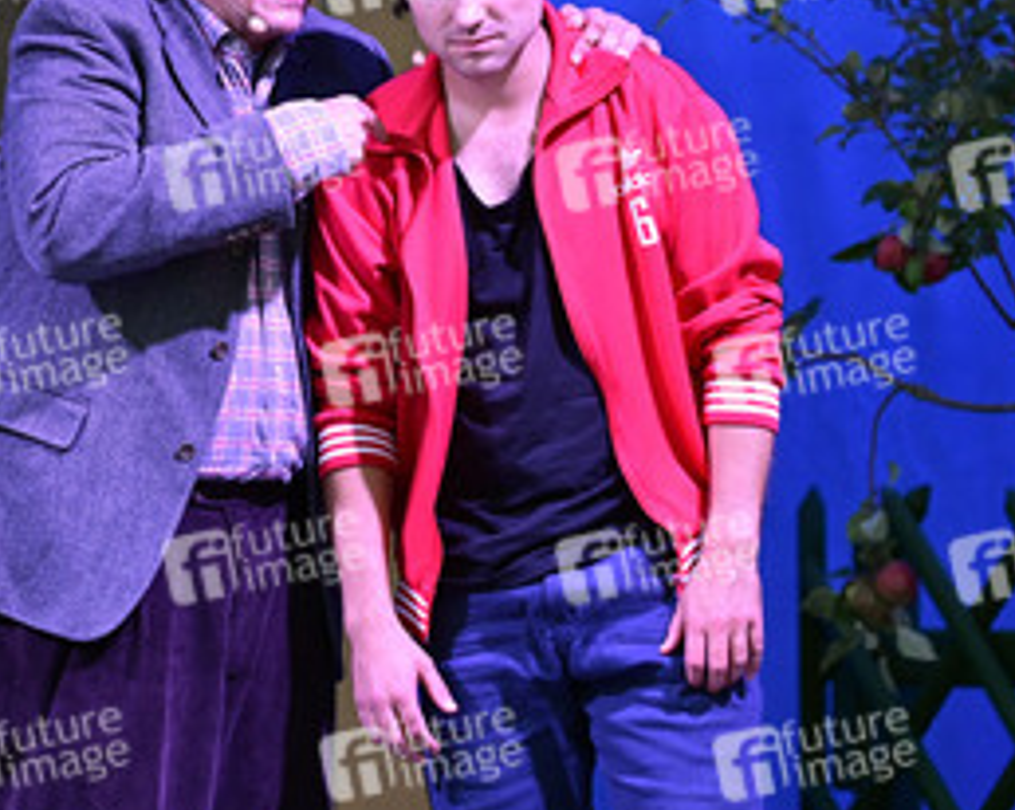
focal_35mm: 328
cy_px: 263
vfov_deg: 4.7
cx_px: 317
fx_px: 9846
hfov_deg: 5.9
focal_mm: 200
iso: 2500
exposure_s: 1/400
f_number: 2.8
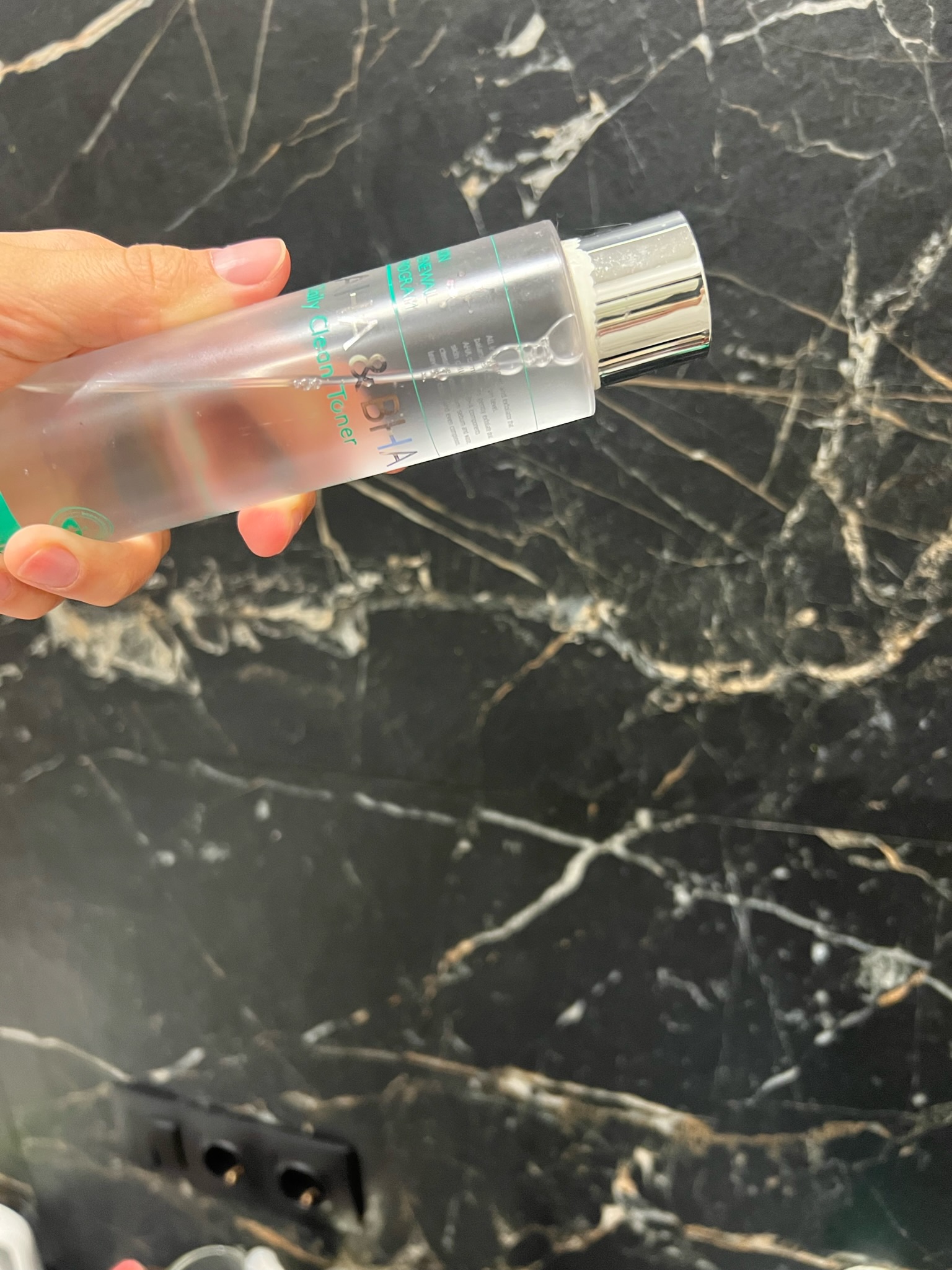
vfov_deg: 67.3
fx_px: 954
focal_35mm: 26
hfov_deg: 53.0
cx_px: 476
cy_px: 635
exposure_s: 1/50
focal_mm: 5.7
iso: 400
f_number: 1.5
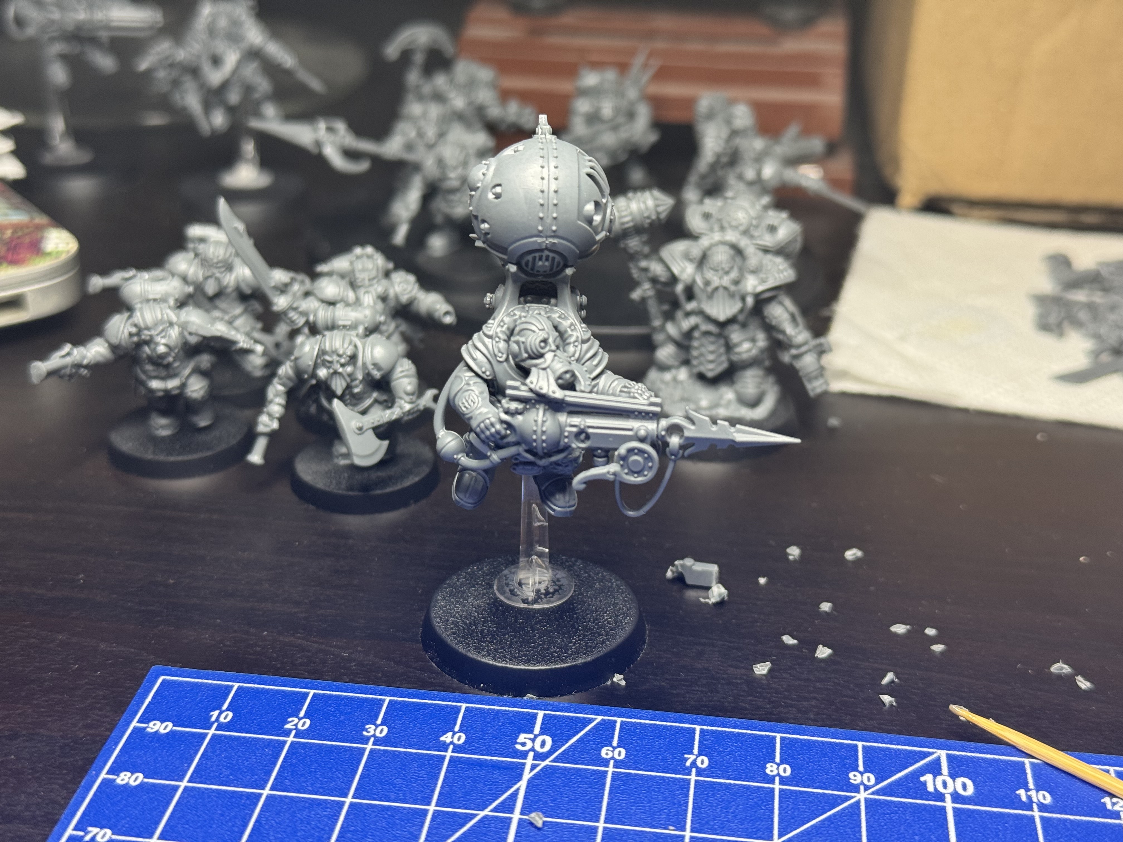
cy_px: 421
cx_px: 562
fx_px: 1557
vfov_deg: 30.3
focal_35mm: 48
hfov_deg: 39.7
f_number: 1.78
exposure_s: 1/80
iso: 100
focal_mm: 6.76
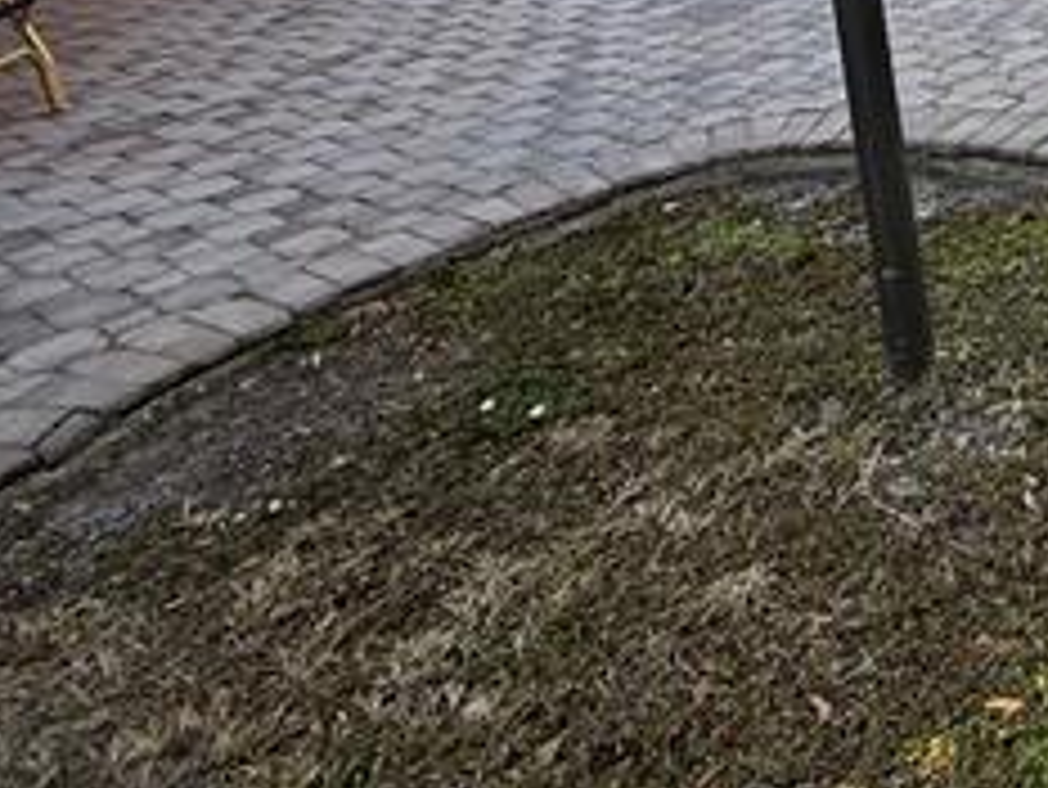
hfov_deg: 30.6
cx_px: 1385
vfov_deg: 26.0
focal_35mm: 48
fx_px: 1454
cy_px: -230
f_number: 2.2
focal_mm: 2.22
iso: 50
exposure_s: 1/246
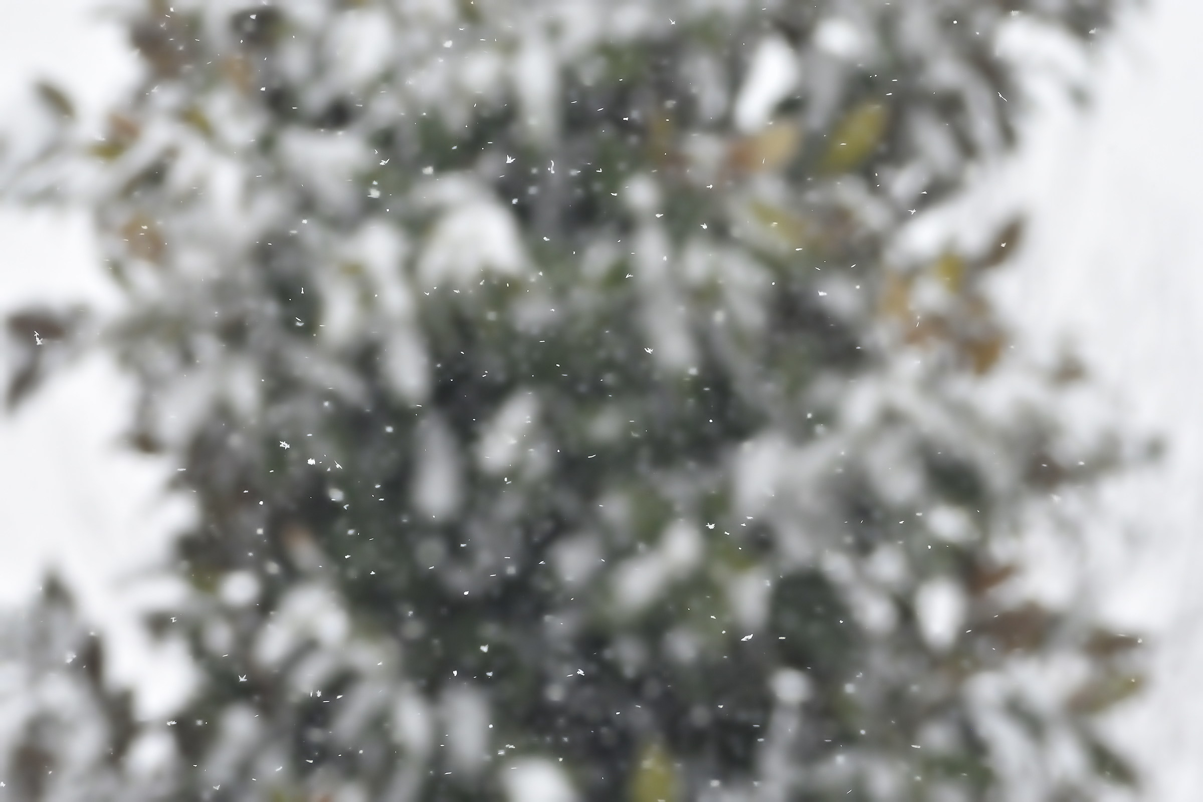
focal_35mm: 270
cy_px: 401
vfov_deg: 5.1
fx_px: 9022
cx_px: 602
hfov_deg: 7.6
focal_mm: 180
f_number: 10
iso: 3200
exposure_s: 1/1000
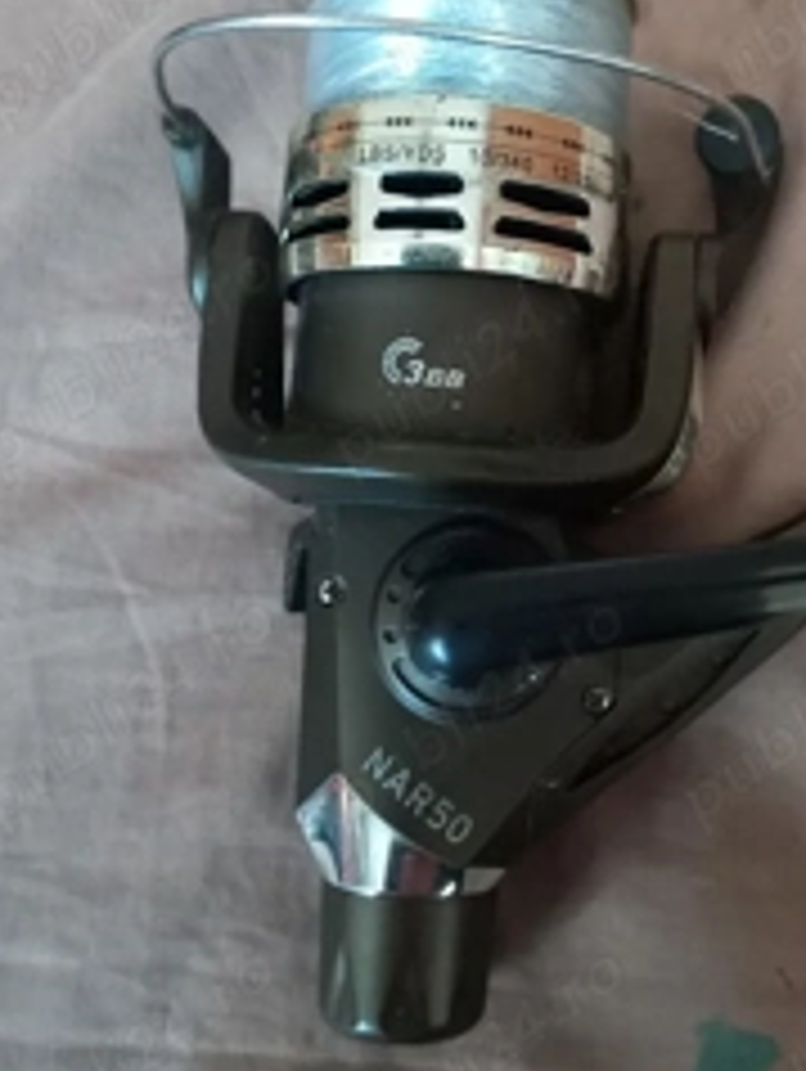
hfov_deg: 33.9
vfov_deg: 44.5
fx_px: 1302
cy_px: 414
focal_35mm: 42
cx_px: 567
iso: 1250
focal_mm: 4.65
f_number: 1.8
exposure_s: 1/16.7
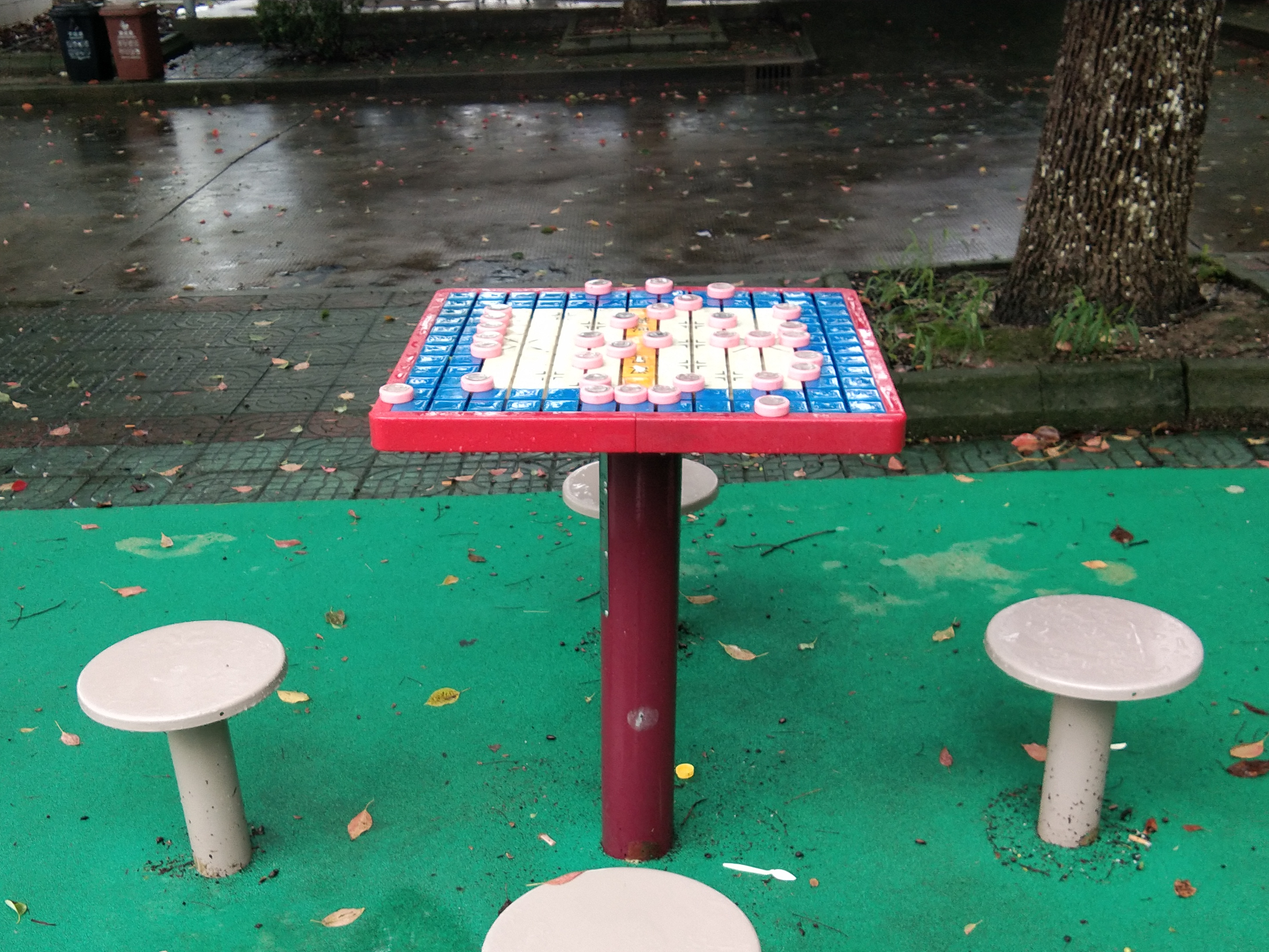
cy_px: 675
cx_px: 615
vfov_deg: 32.4
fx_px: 1613
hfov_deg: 42.9
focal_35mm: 44
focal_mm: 3.69
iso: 125
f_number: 2.2
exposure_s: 1/50
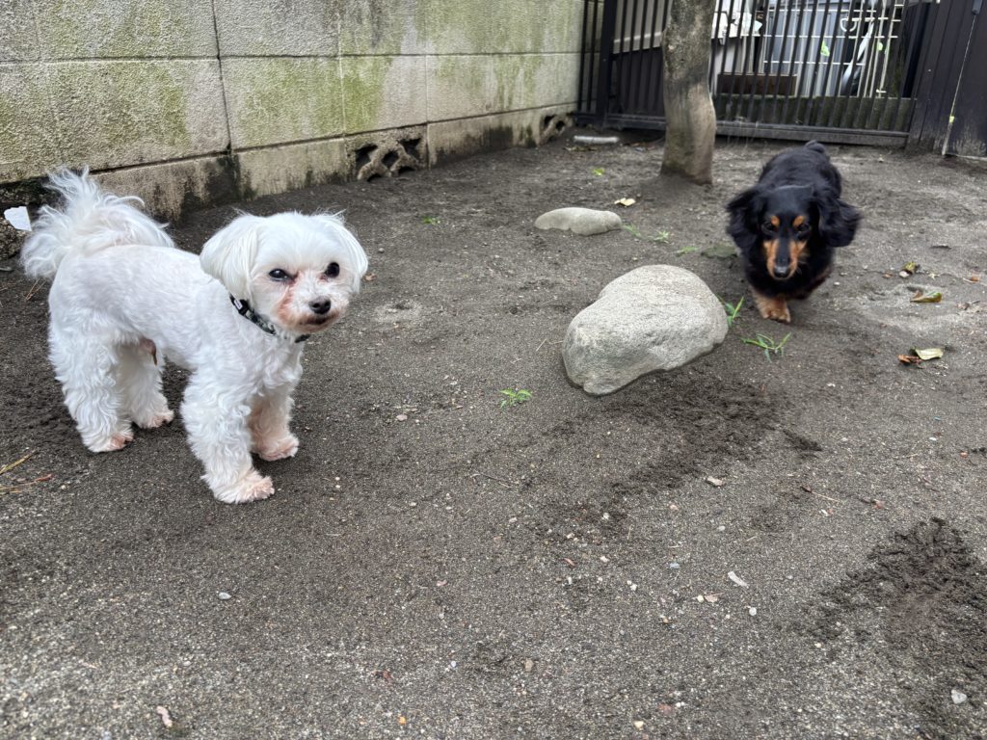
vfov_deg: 53.1
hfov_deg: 67.3
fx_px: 741
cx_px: 494
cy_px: 370
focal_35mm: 26
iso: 50
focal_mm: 5.96
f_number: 1.6
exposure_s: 1/184
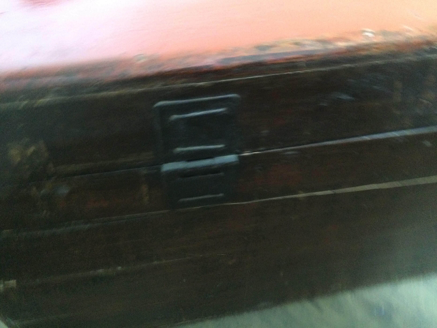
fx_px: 391
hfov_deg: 58.4
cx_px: 218
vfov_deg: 45.4
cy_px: 164
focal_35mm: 31
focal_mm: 3.3
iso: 500
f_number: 2.4
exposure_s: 1/17
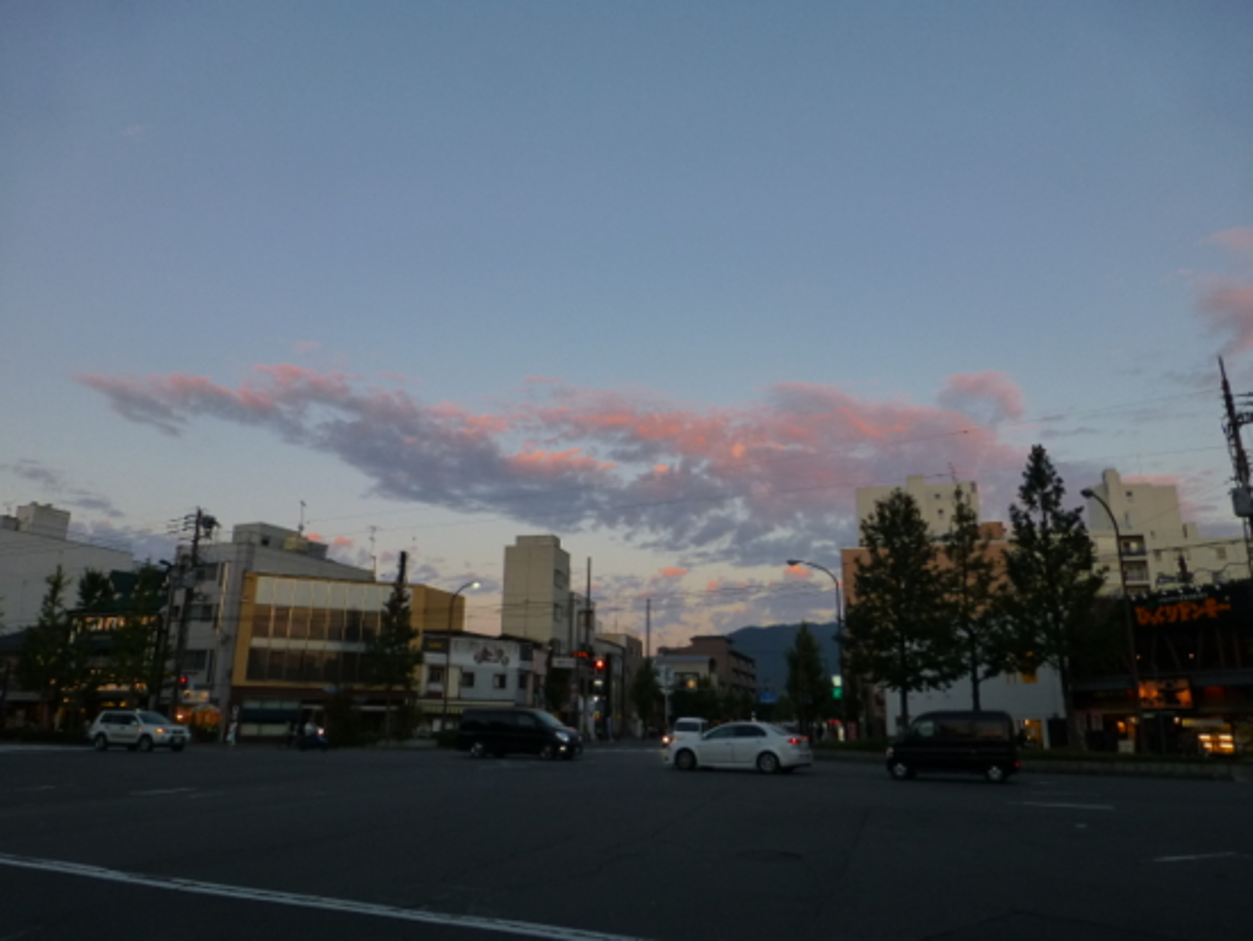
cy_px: 470
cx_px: 626
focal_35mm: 24
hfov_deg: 71.6
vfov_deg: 56.9
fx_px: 869
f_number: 3.5
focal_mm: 4.3
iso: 160
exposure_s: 1/125
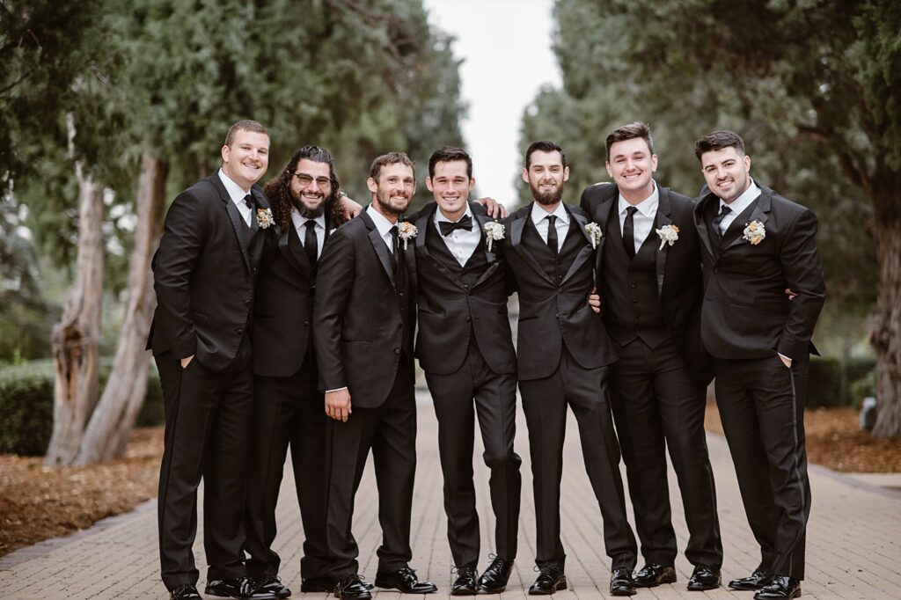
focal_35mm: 85
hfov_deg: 23.9
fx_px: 2127
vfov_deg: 16.1
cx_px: 450
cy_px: 300
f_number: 2
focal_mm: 85
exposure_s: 1/500
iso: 500
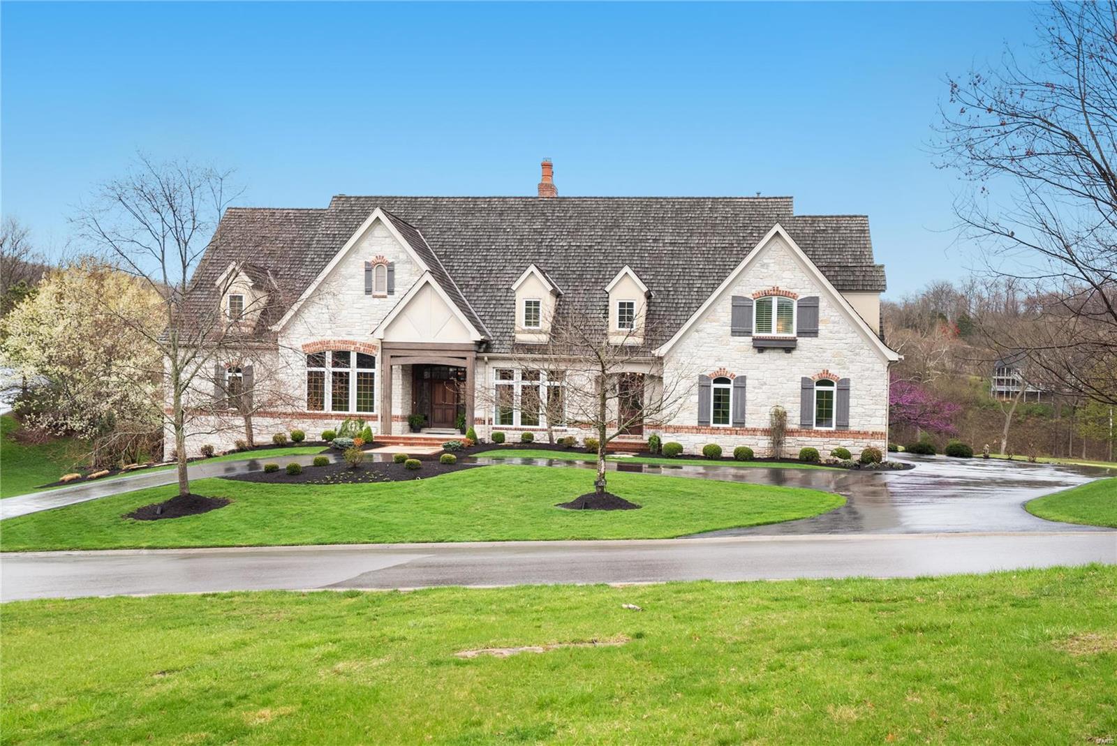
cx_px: 558
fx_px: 1118
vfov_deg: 36.9
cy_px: 373
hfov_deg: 53.1
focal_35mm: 36
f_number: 4
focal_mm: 18
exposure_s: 1/250
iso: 400
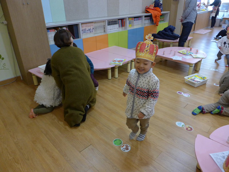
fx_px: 159
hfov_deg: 71.6
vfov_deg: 56.8
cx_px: 114
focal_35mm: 24
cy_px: 86
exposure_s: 1/250
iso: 400
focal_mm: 4.7
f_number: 1.4
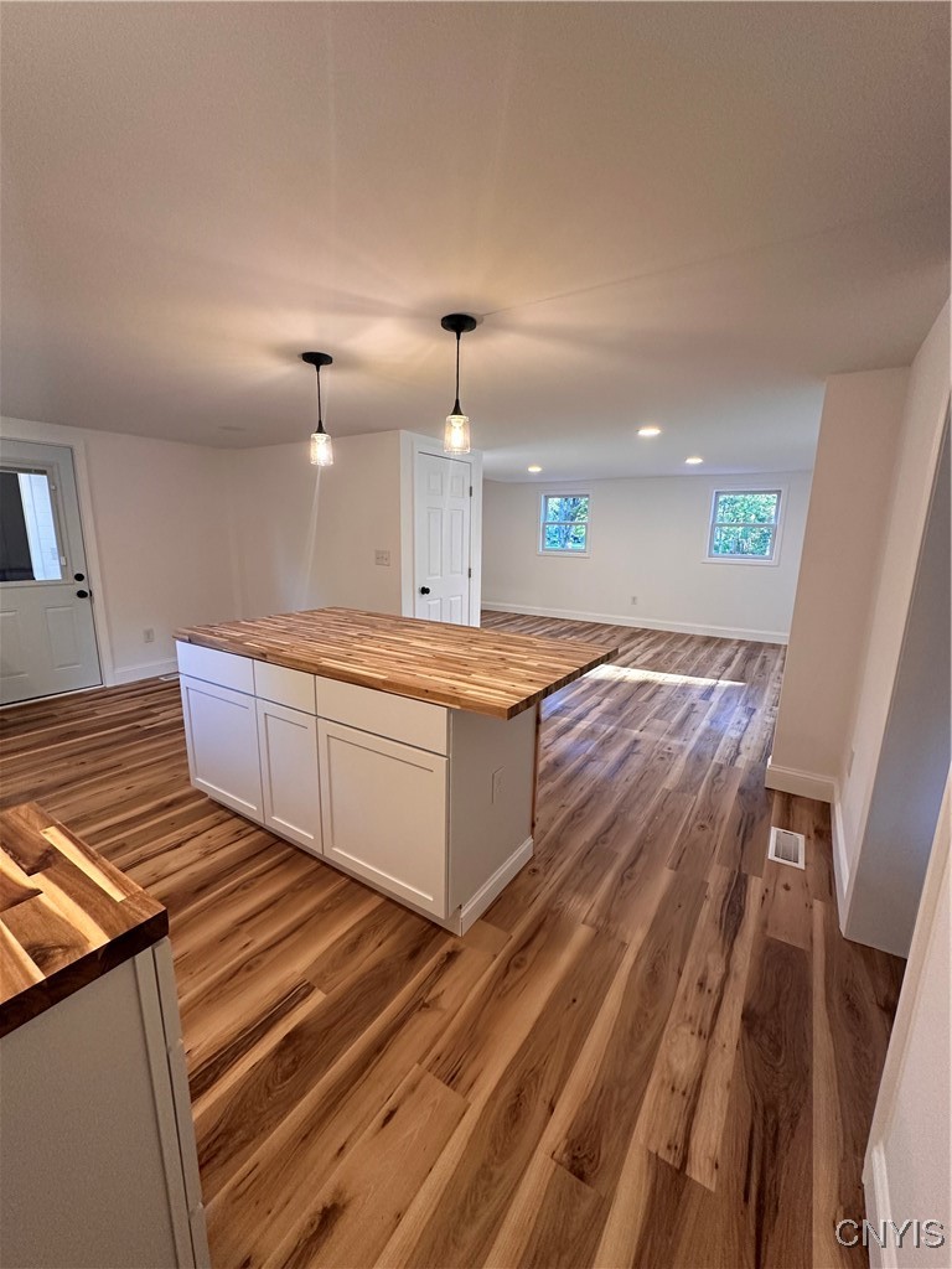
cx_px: 476
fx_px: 513
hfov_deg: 85.7
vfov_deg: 102.1
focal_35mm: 14
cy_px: 634
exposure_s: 1/120
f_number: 2.2
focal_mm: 2.22
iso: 250
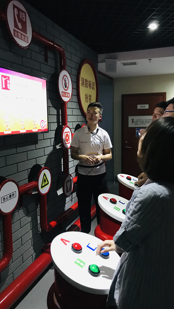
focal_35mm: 31
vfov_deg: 62.6
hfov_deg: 37.8
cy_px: 155
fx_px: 254
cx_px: 80
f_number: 1.8
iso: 100
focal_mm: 3.99
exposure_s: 1/10
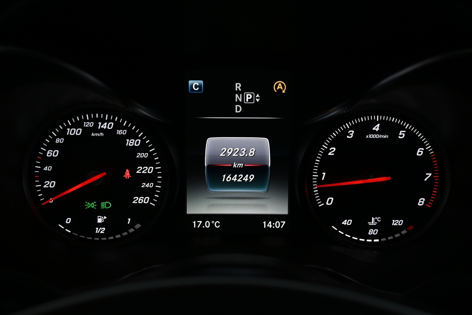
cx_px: 236
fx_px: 442
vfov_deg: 39.1
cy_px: 158
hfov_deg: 56.1
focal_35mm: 34
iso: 800
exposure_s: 1/80
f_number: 5
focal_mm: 22.5
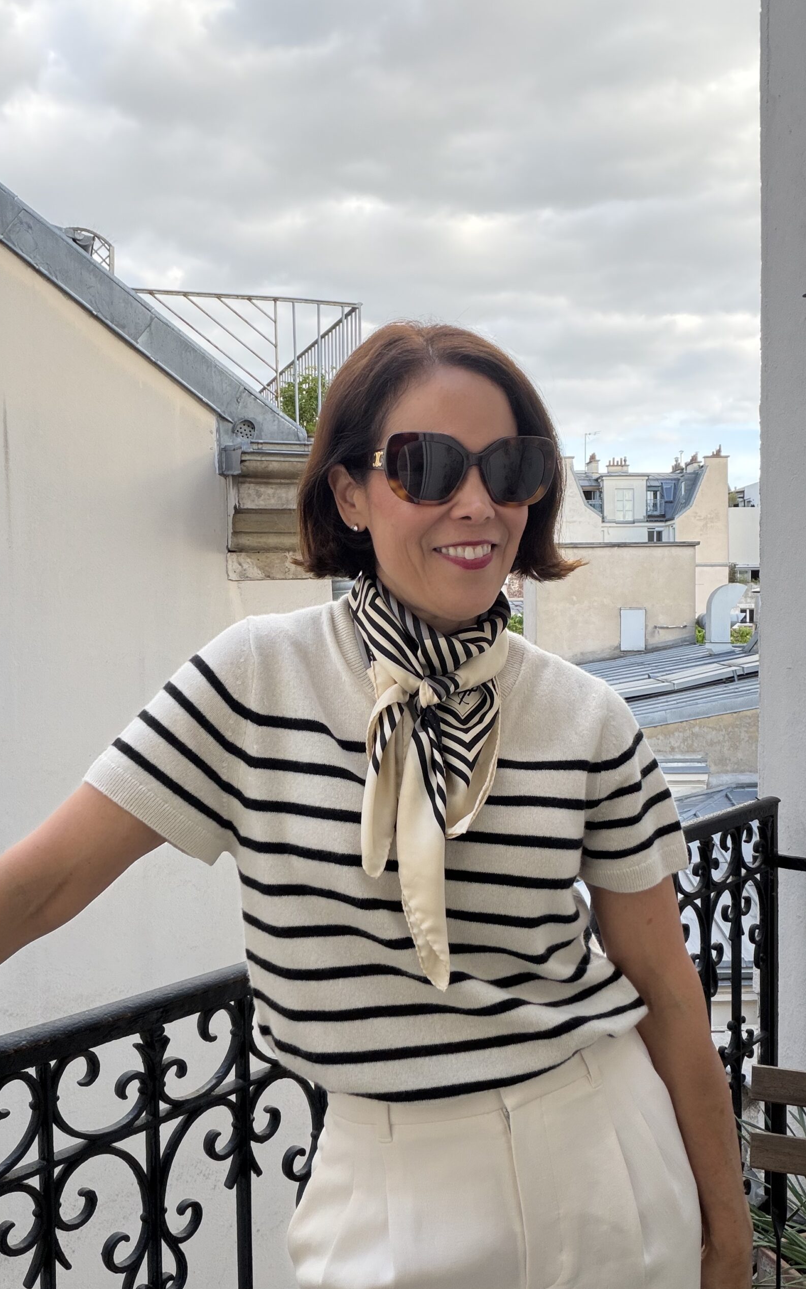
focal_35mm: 32
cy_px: 647
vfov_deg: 59.7
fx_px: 1125
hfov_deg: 39.4
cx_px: 422
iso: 50
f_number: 1.9
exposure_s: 1/203
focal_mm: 2.71
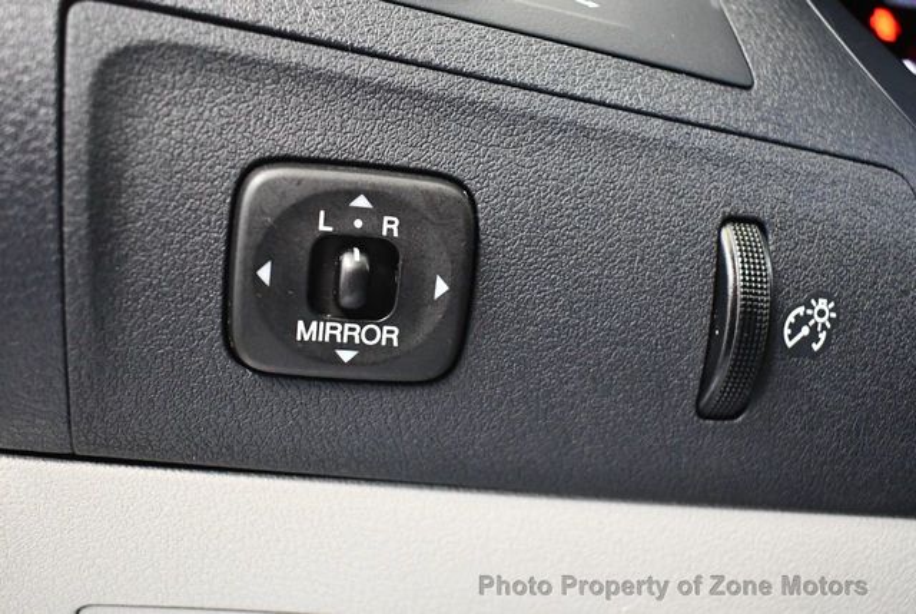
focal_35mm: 36
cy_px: 307
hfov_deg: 53.1
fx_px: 917
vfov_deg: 37.0
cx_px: 458
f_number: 3.5
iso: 4500
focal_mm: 18
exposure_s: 1/60
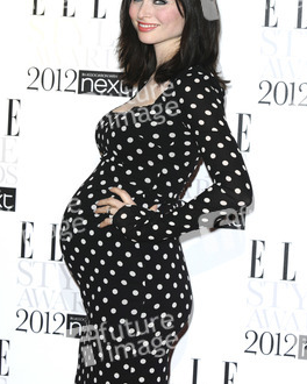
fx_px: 1670
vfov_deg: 13.1
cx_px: 153
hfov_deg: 10.5
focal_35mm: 147
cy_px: 168
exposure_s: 1/200
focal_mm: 86
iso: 320
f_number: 5
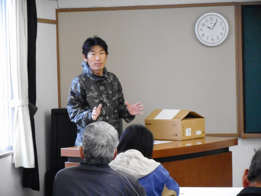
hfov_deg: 14.7
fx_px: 1010
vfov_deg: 11.1
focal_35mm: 134
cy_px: 98
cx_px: 130
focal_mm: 23.9
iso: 800
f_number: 6.1
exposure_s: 1/30
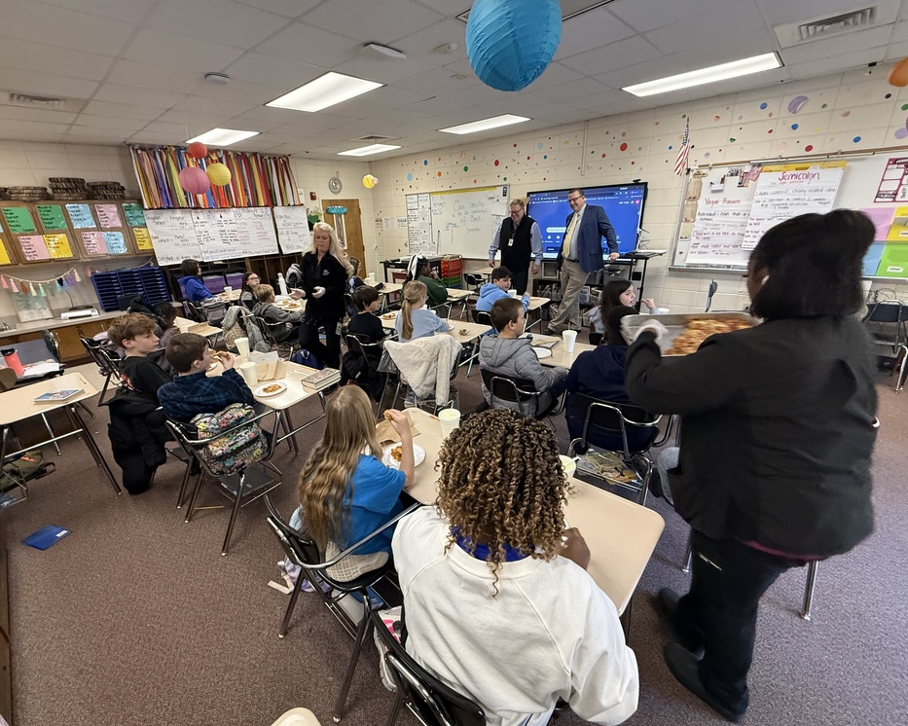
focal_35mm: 15
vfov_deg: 84.0
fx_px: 403
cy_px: 368
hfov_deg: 96.8
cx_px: 435
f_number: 2.2
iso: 500
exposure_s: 1/60
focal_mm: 2.22
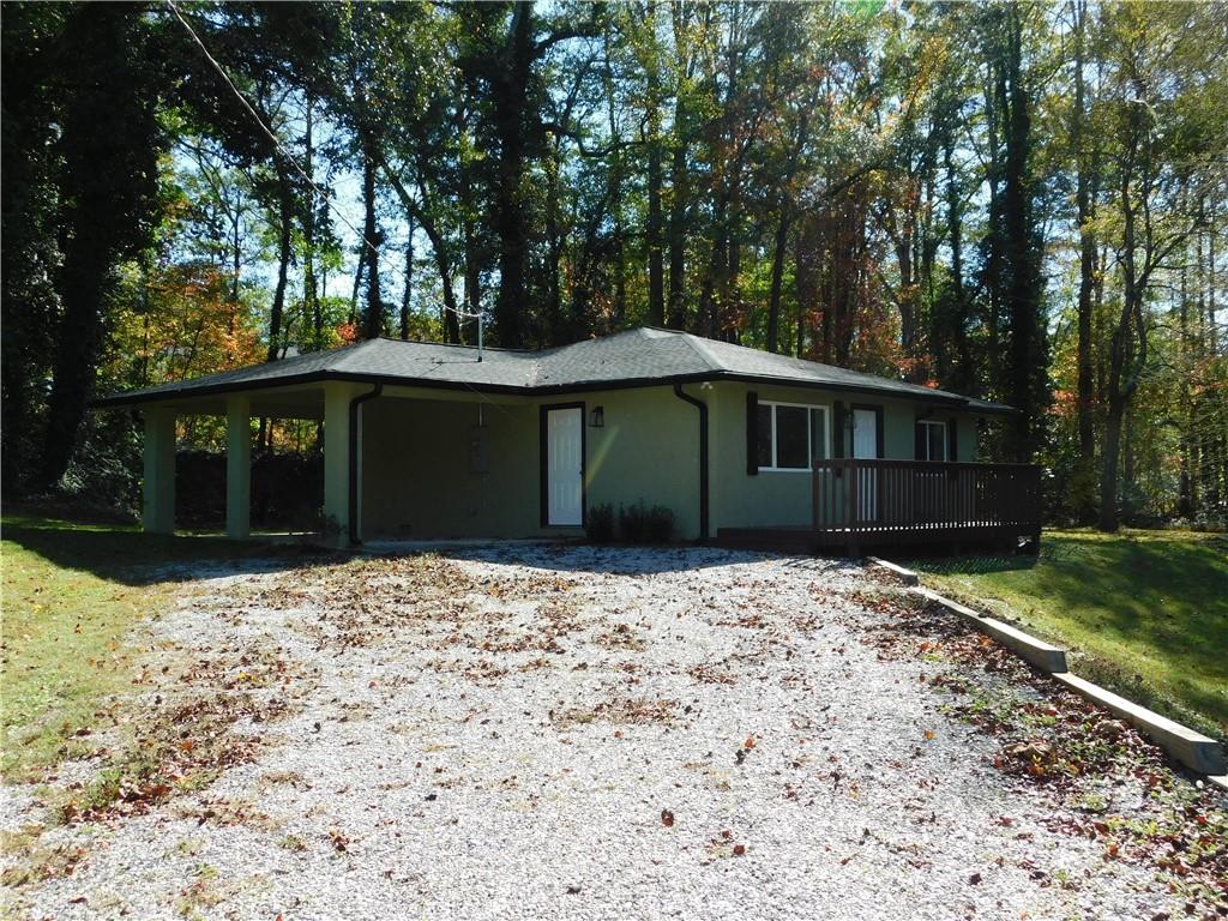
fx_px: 1277
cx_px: 614
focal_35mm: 36
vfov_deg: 39.7
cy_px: 460
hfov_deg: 51.4
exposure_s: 1/400
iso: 125
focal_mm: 6.3
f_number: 3.5
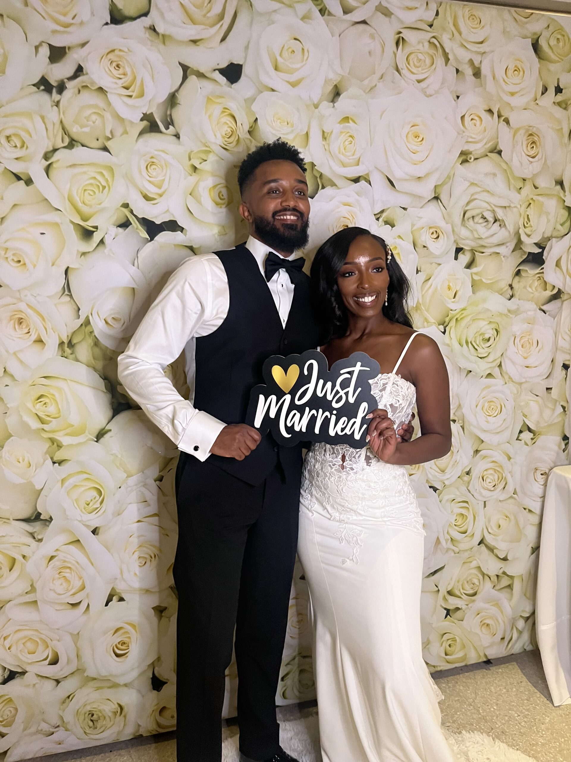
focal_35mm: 26
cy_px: 381
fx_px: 572
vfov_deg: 67.3
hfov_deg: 53.1
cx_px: 286
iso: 400
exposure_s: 1/60
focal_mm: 5.1
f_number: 1.6
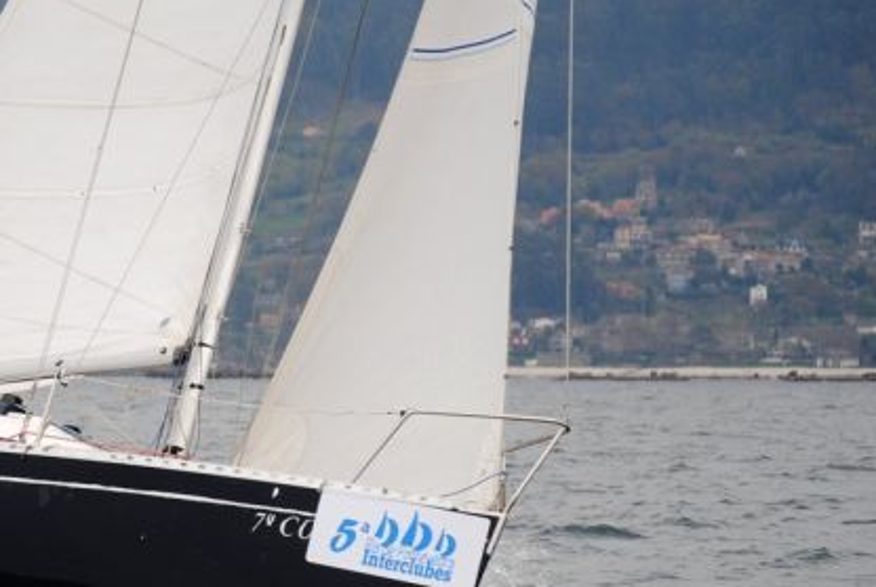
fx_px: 7167
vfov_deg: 4.7
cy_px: 428
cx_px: 135
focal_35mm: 294
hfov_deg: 7.0
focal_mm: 102
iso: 200
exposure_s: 1/400
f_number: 5
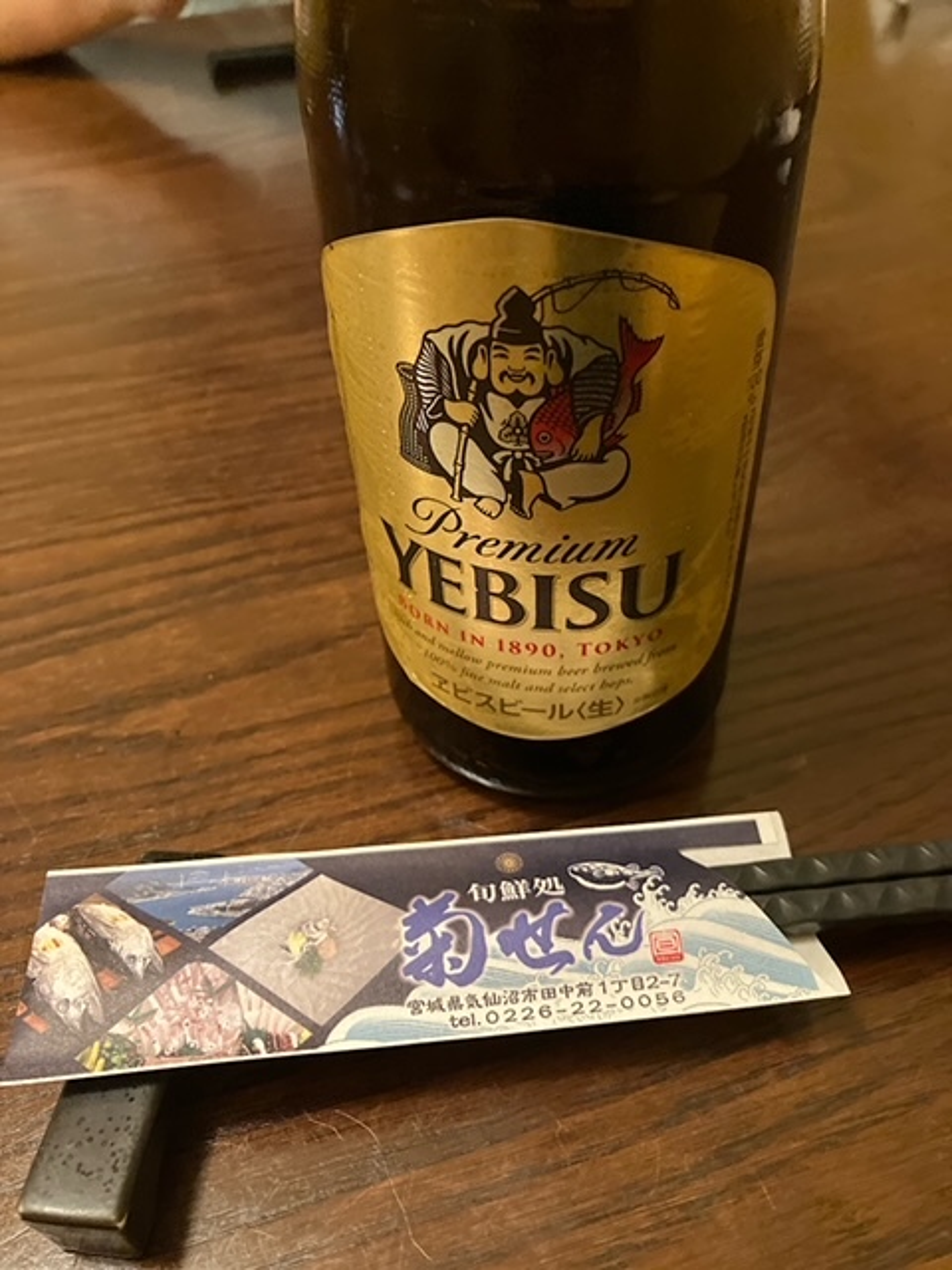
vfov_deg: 63.4
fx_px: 1027
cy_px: 635
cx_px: 476
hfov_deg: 49.7
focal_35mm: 28
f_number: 1.8
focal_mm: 3.99
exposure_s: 1/30
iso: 640
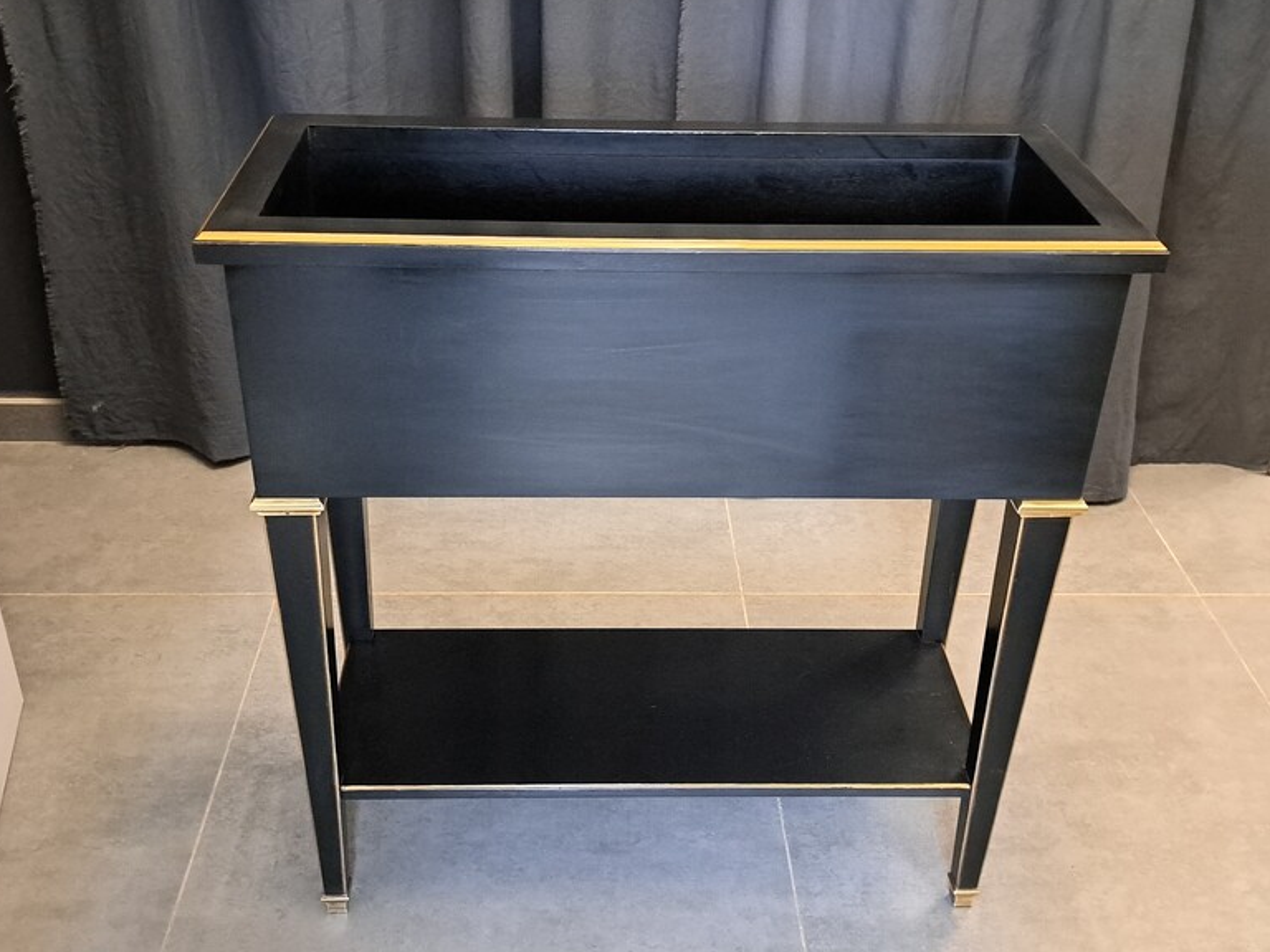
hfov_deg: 69.4
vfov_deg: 54.9
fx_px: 917
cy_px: 473
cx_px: 638
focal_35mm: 25
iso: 1000
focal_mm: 5.23
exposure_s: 1/20
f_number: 1.8
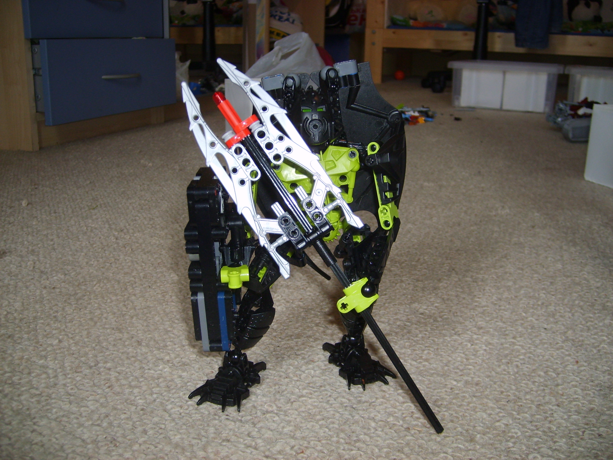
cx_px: 306
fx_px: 620
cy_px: 230
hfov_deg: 52.6
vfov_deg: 40.7
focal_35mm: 35
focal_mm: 5.8
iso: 100
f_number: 2.8
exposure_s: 1/45
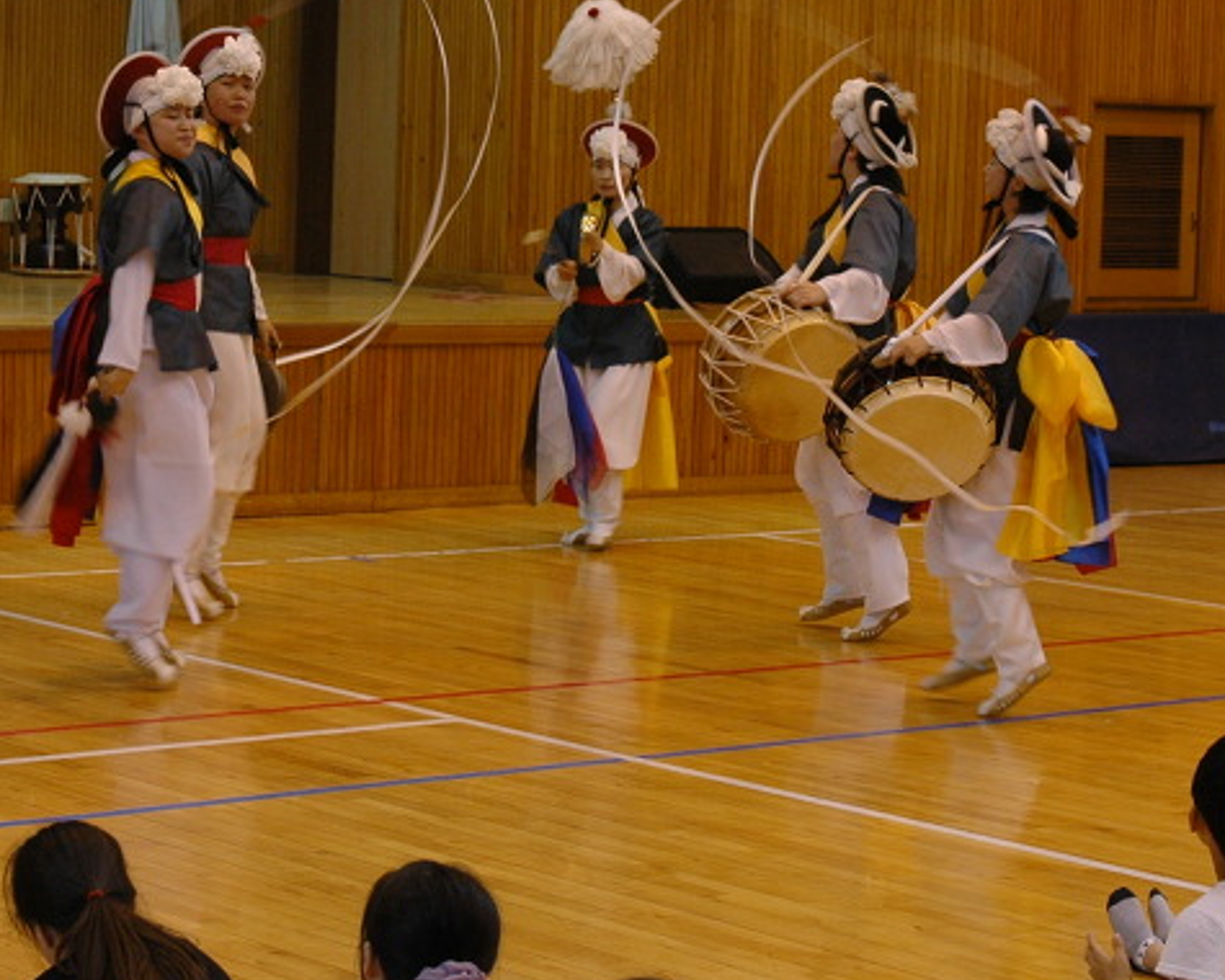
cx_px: 242
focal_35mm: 97
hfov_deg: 19.6
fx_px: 3517
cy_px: 242
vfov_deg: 15.8
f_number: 4.5
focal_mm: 32
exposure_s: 1/40
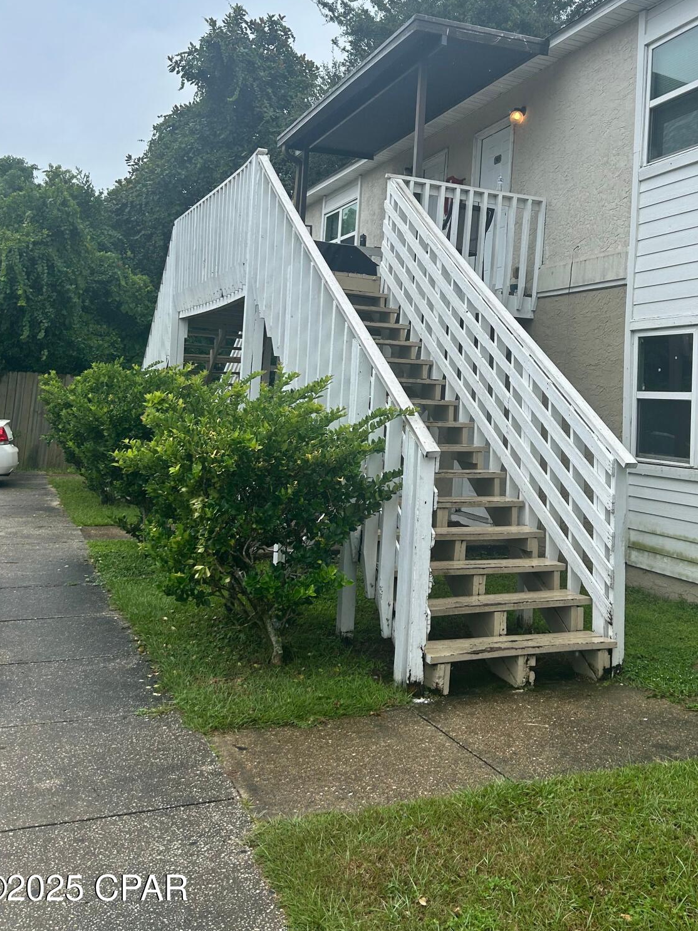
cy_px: 319
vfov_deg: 51.8
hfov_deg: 40.3
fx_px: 941
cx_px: 447
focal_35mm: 35
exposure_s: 1/2208
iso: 50
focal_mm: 5.7
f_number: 1.5
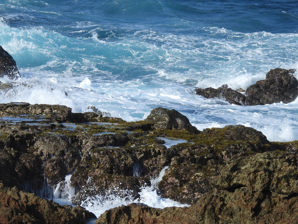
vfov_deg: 3.6
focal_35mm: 408
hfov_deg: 4.9
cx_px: 99
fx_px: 3513
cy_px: 137
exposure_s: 1/800
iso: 100
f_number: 5
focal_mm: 53.5
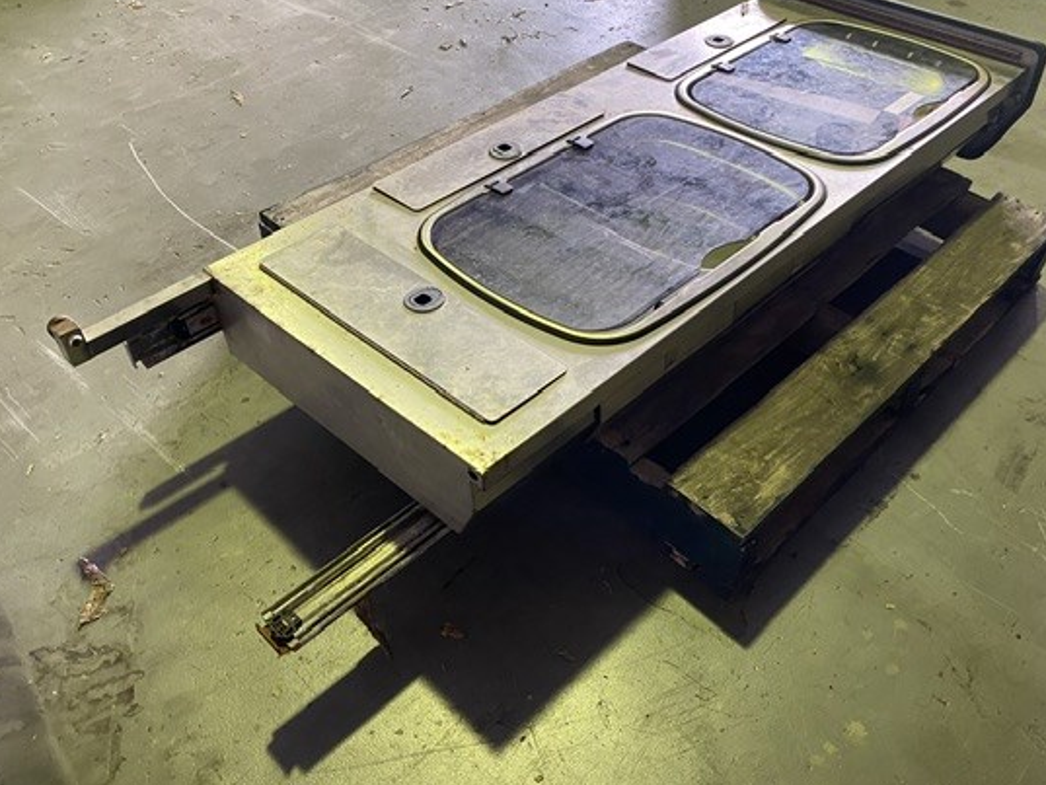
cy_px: 392
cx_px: 580
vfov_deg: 45.5
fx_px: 937
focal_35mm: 31
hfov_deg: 58.2
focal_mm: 4.25
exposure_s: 1/50
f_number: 1.8
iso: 250
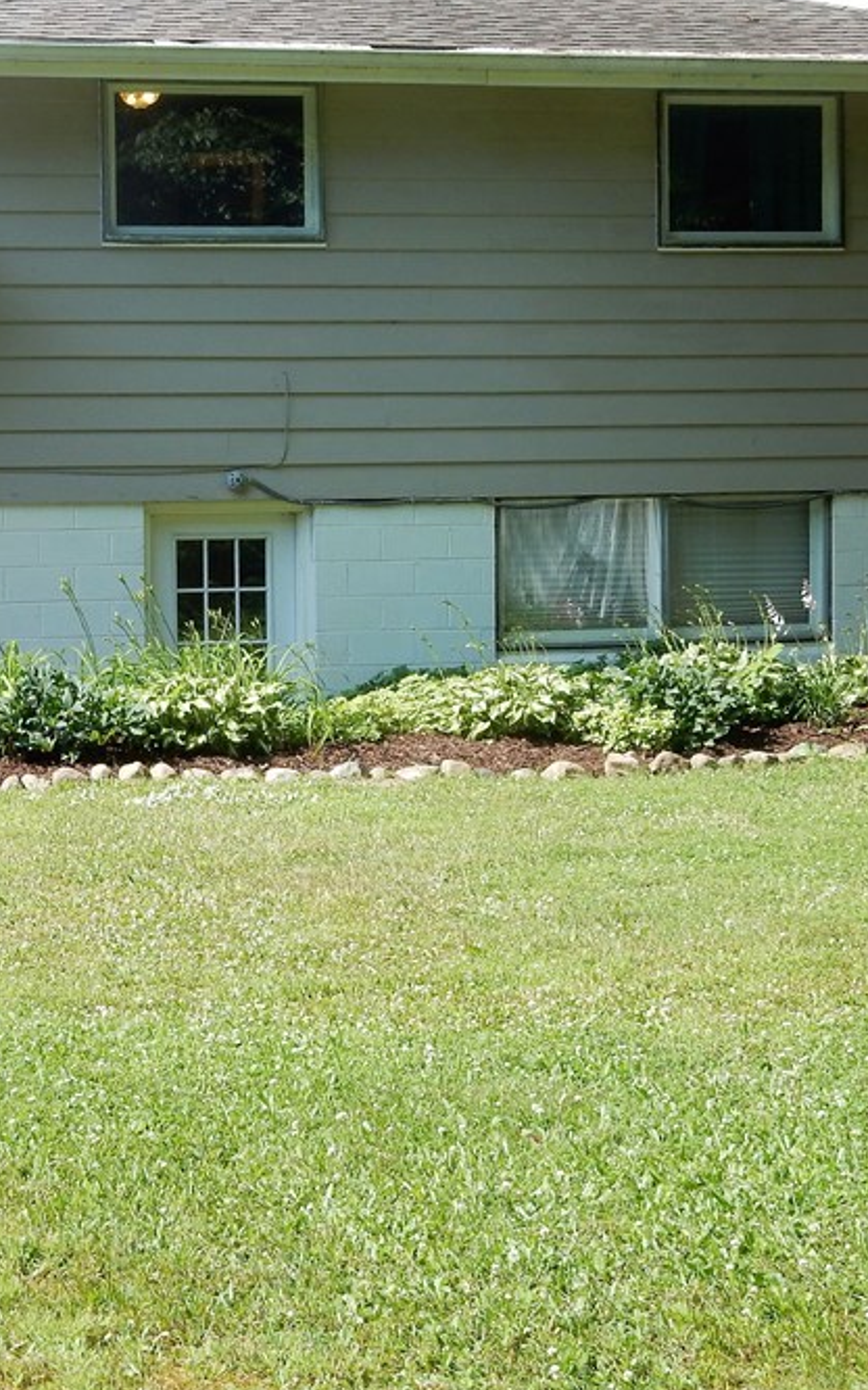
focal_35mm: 83
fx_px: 3143
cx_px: 114
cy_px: 633
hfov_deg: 15.6
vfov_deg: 24.9
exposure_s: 1/320
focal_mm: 9
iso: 125
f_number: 4.5
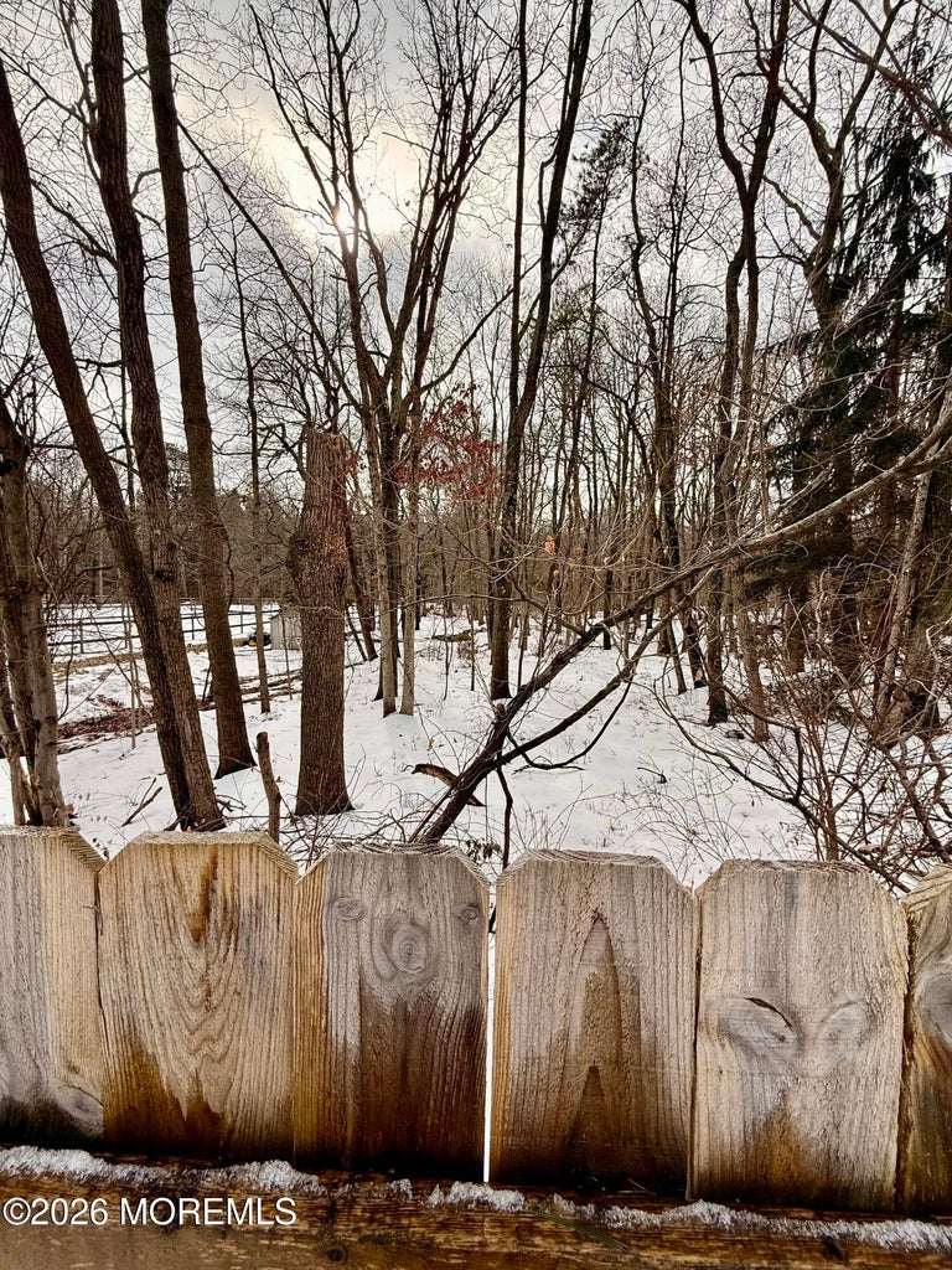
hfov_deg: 85.7
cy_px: 635
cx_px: 476
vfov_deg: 102.1
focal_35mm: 14
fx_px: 513
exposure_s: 1/1399
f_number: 2.2
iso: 50
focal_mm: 2.22
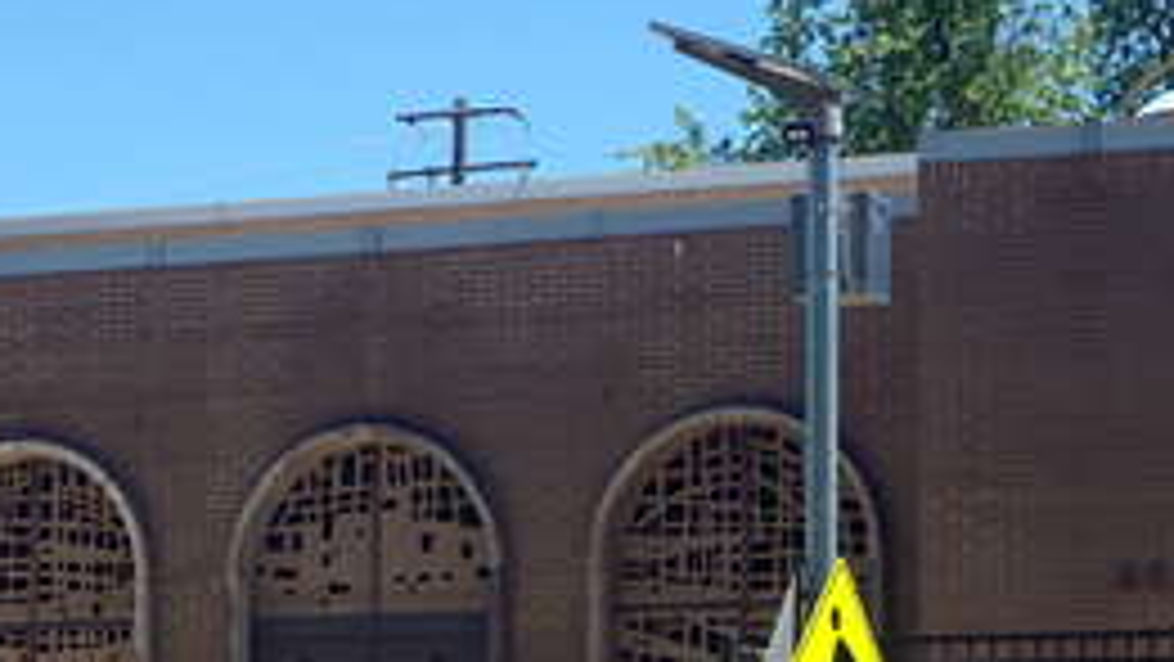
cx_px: 387
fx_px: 4204
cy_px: 606
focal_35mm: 135
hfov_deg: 15.9
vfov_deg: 9.0
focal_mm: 28
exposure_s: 1/125
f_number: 11
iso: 100
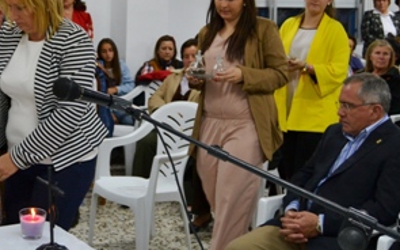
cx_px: 77
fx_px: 688
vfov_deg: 20.0
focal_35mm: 63
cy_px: 7
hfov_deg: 31.6
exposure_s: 1/60
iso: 500
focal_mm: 19
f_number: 3.5
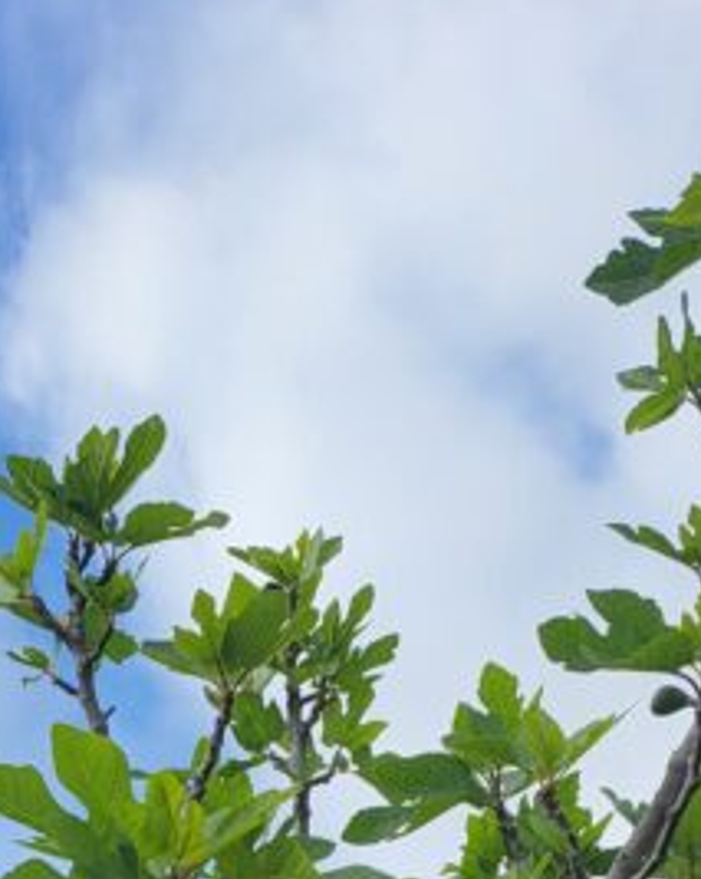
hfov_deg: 16.4
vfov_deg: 17.6
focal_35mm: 90
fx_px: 2338
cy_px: 1541
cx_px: -125
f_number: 1.8
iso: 40
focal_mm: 5
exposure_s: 1/1606
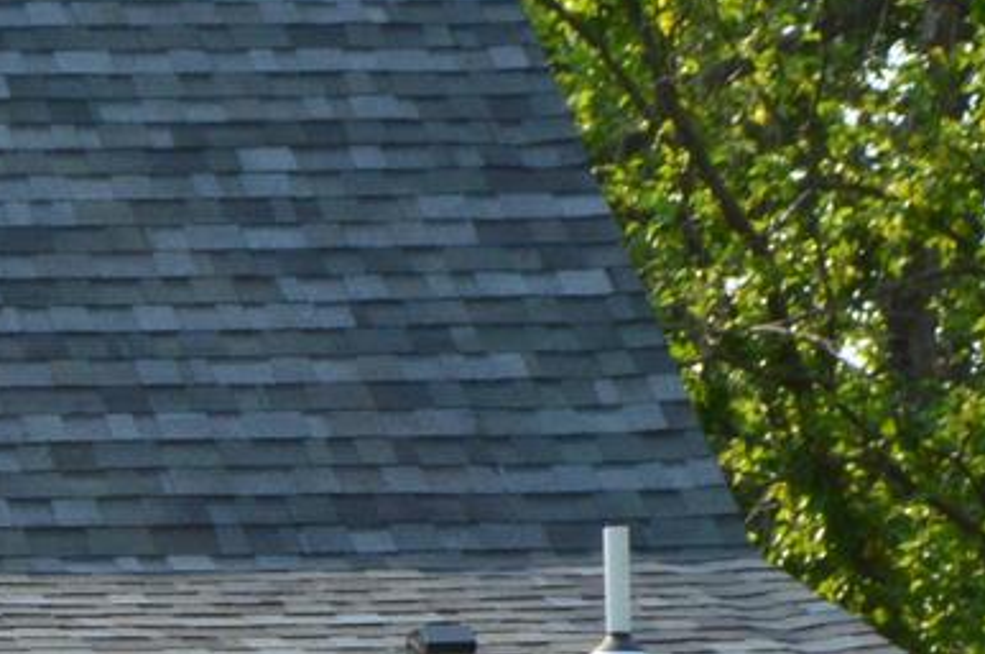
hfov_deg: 8.4
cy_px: 1291
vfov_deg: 5.6
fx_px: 6528
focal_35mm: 239
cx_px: -684
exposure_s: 1/400
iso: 400
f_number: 11
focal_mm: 30
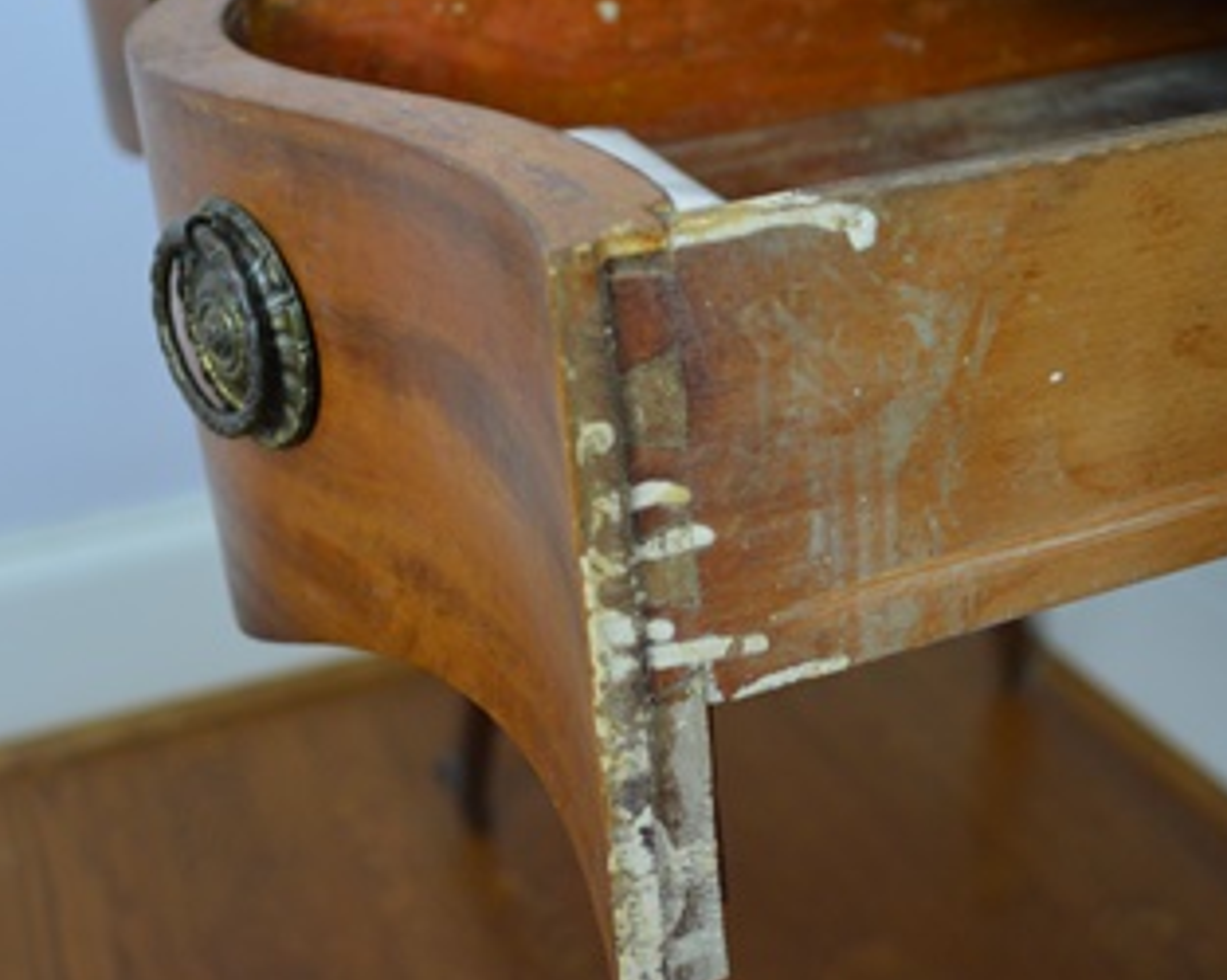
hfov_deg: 34.8
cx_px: 635
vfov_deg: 28.1
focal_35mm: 54
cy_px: 431
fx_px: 1960
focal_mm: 20
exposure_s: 1/60
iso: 800
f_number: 3.8
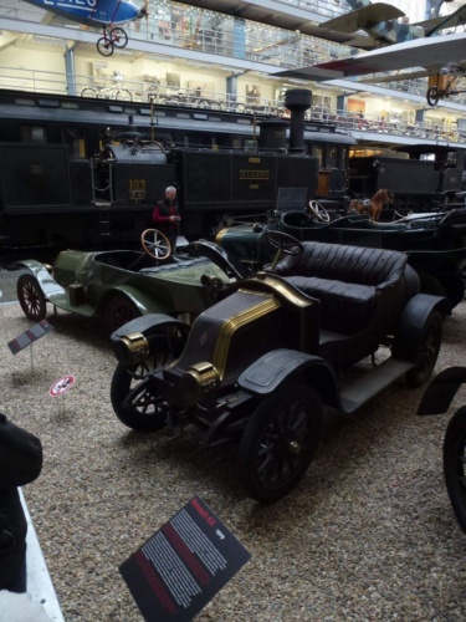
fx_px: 431
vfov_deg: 71.6
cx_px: 233
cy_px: 311
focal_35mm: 24
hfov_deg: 56.8
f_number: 3.3
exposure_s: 1/13
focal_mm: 4.3
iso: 200
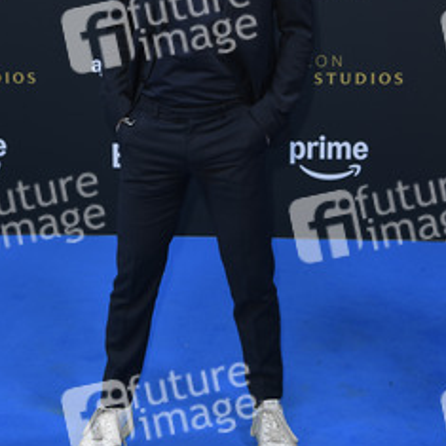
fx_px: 802
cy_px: 123
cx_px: 214
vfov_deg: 30.7
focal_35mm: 55
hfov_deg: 31.1
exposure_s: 1/500
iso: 400
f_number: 4
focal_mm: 38
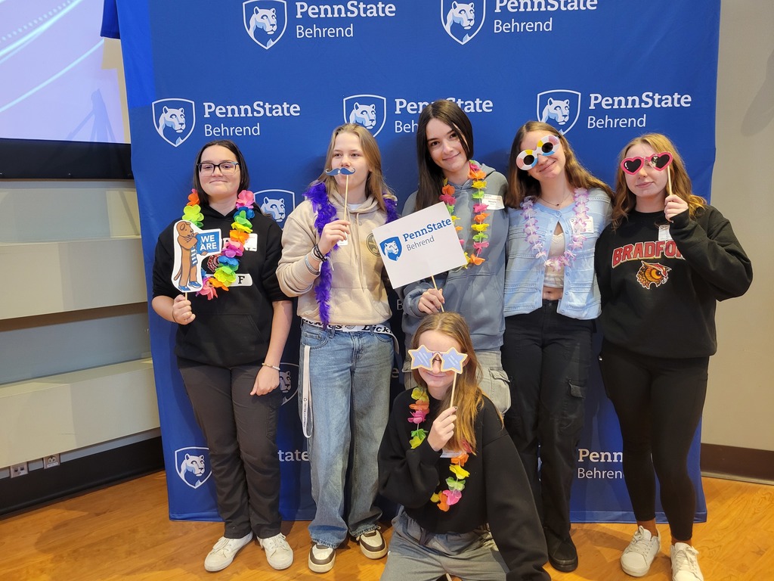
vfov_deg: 53.1
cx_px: 387
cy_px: 290
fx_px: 581
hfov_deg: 67.3
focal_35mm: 26
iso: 320
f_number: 1.8
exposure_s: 1/40
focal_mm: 5.4
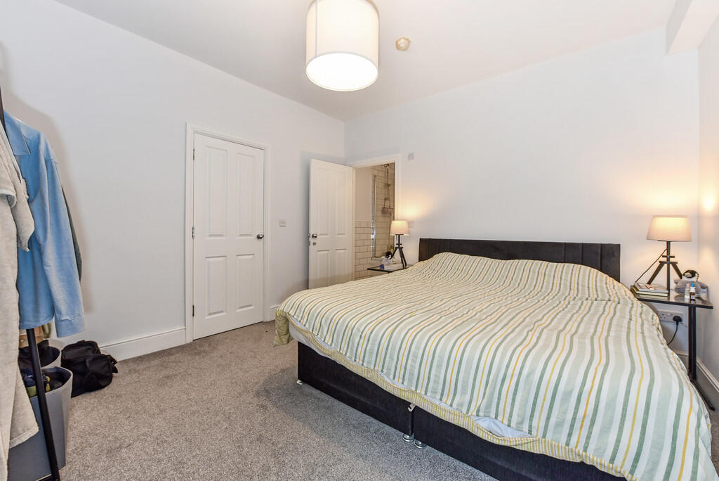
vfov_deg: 81.3
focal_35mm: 14
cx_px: 360
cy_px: 240
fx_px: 280
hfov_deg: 104.2
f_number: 7.1
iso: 400
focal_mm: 14
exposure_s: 1/20
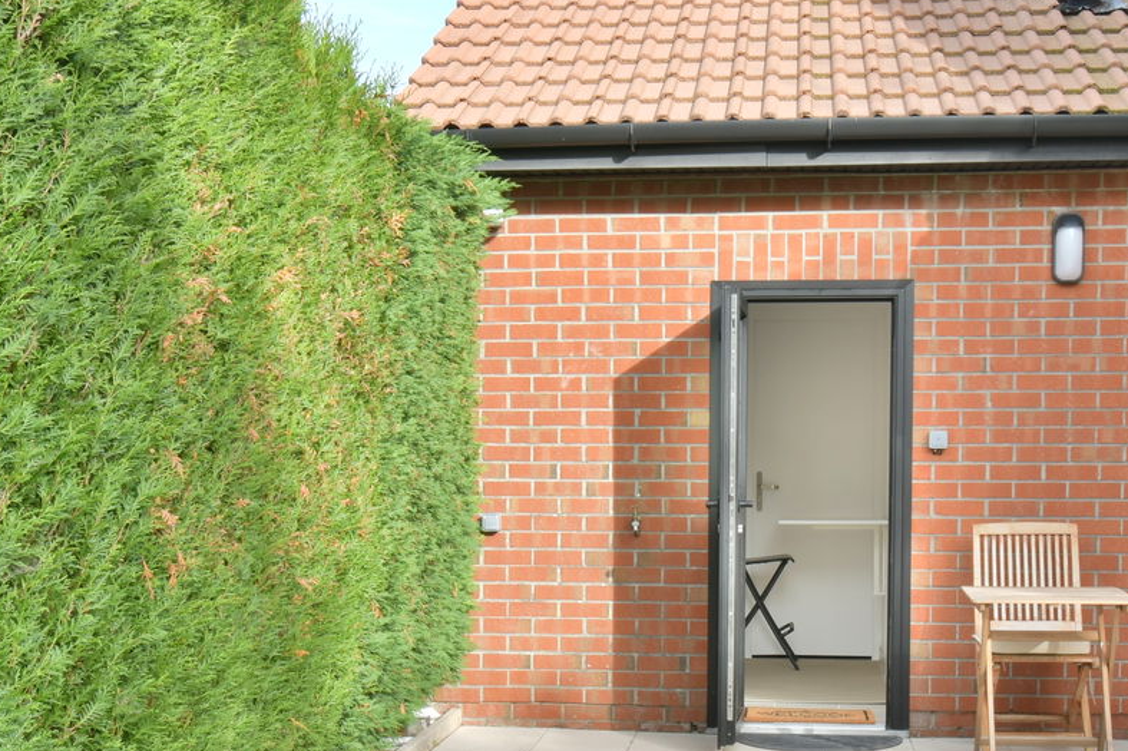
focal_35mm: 61
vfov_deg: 22.0
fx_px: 1910
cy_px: 560
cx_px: 530
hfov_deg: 32.9
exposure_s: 1/30
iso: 140
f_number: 16
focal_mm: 20
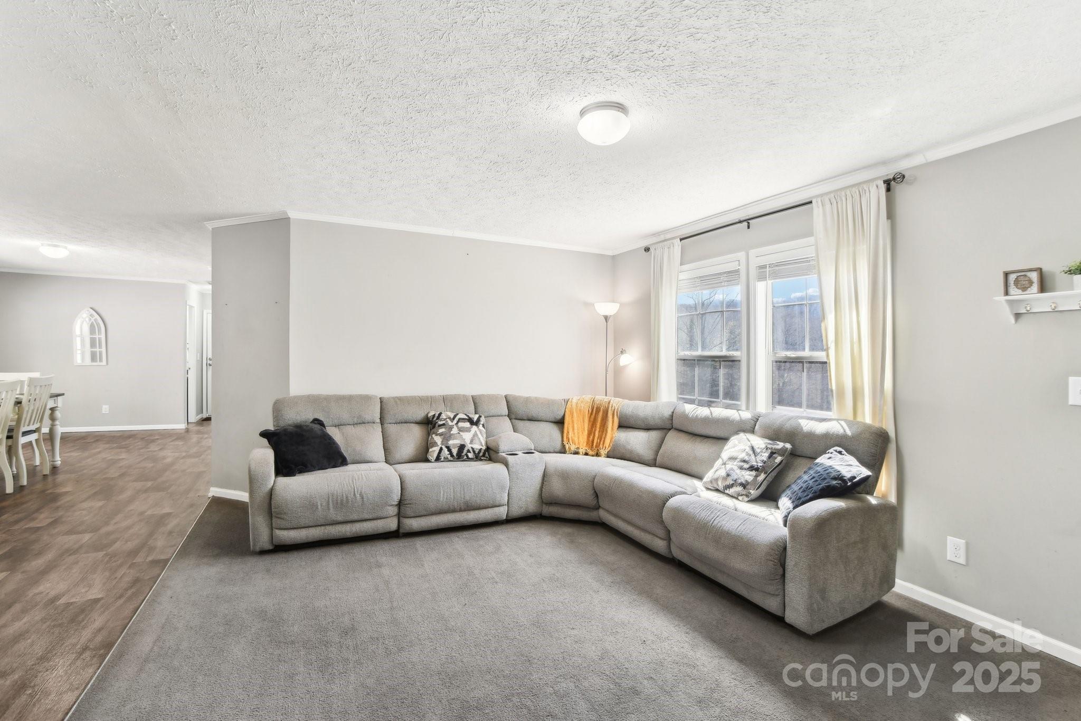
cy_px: 360
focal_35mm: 15
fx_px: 450
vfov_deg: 77.3
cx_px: 540
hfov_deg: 100.4
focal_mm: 15
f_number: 11
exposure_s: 1/15
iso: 100
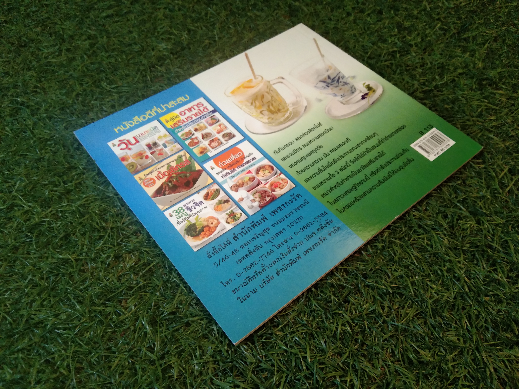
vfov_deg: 46.8
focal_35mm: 30
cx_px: 260
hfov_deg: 60.0
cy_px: 194
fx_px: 450
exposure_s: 1/25
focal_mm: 3.65
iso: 512
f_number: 2.2
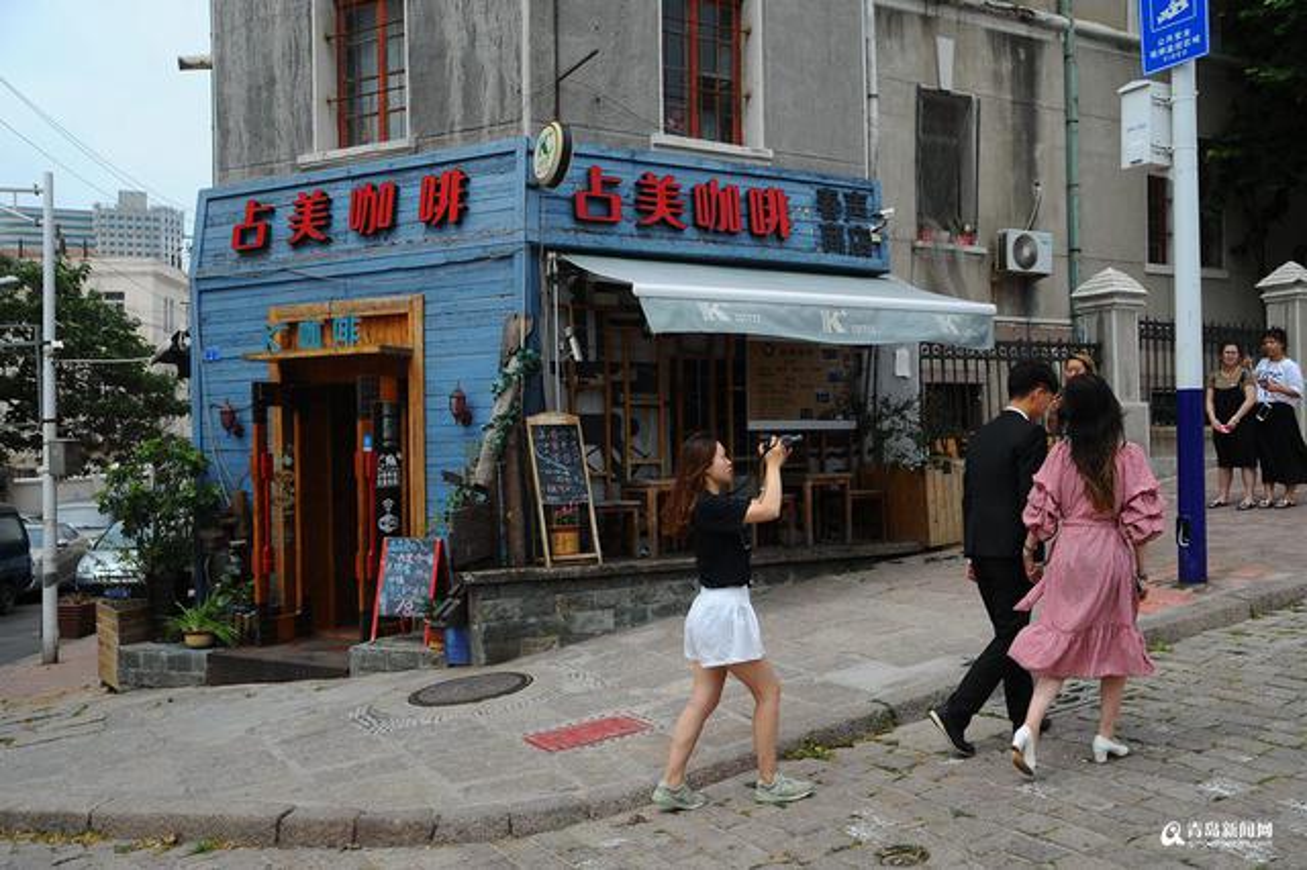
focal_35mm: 34
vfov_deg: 38.8
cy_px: 435
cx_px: 654
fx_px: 1234
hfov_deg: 55.8
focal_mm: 34
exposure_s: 1/1000
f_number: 5.6
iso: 200
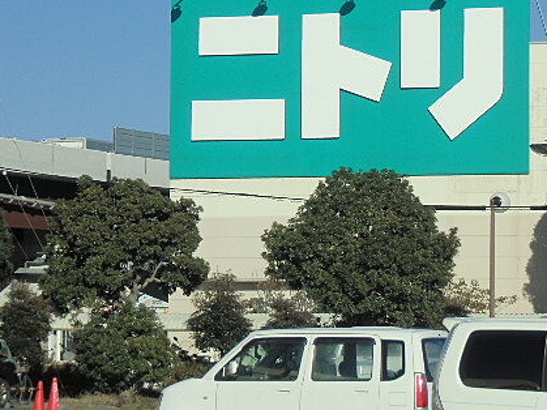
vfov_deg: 7.9
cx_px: 351
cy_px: 111
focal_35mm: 188
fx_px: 2970
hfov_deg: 10.5
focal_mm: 21.79
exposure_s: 1/640
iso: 64
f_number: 5.5
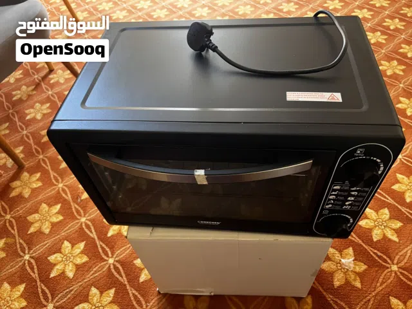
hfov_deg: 67.3
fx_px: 309
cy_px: 154
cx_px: 206
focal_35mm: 26
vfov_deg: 53.1
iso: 400
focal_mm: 5.7
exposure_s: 1/60
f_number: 1.5
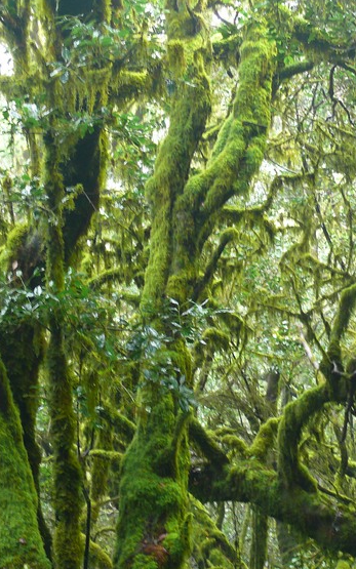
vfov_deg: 24.9
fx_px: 1288
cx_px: 267
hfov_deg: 15.7
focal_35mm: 83
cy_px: 285
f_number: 3.2
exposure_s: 1/8
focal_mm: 12.3
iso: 200
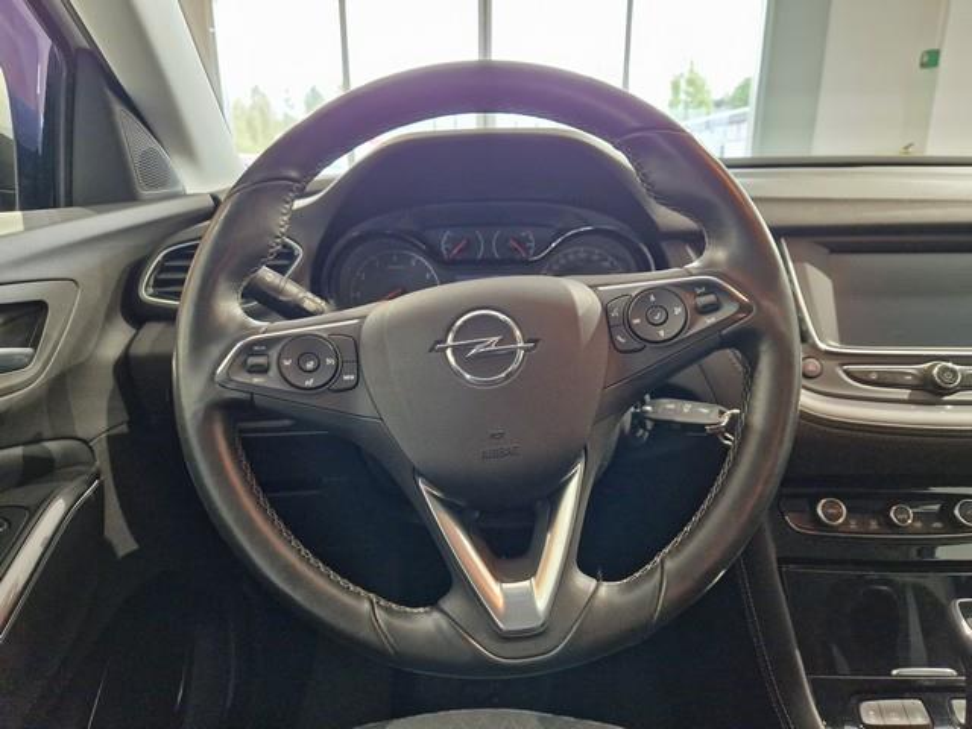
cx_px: 486
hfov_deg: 73.9
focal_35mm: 23
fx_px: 646
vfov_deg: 58.9
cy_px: 364
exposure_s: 1/100
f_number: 1.8
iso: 800
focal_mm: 5.4
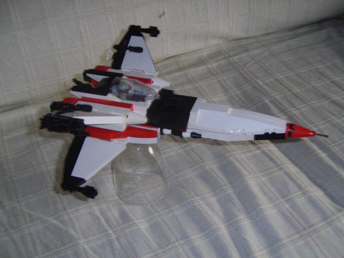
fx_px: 378
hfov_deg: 49.0
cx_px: 172
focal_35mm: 38
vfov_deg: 37.7
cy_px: 129
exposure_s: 1/30
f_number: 2.8
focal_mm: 7.8
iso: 100
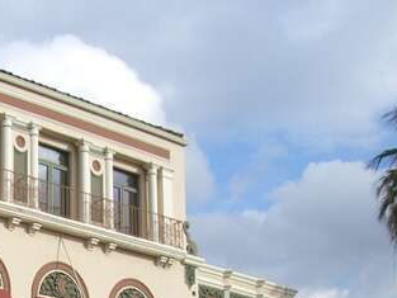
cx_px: 24
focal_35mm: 97
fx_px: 1113
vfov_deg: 14.7
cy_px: 360
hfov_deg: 19.8
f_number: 4.3
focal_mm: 6.2
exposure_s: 1/640
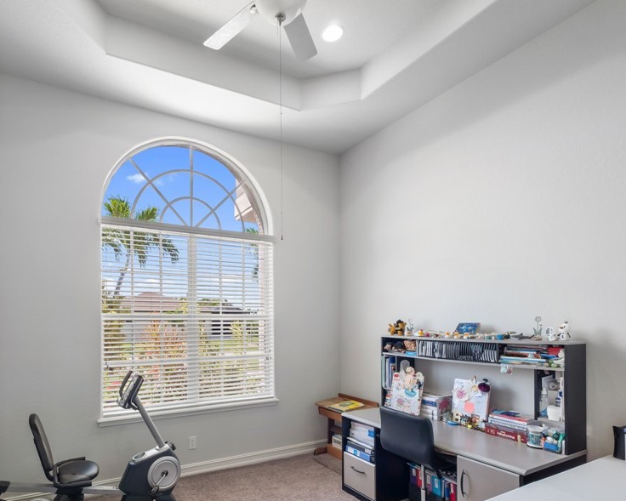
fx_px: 352
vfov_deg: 69.3
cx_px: 250
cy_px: 325
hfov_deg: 82.3
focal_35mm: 19
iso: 200
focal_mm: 7
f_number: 7.1
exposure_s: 1/8
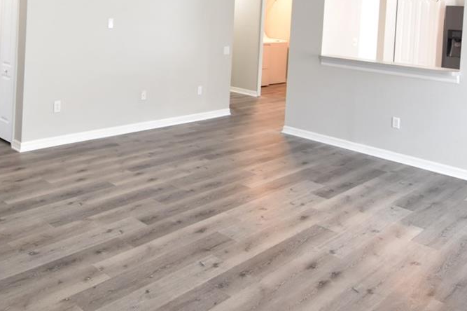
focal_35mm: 36
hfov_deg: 52.3
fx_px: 467
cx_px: 161
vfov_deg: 34.1
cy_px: 12
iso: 800
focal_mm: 10
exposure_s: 1/30
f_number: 3.5
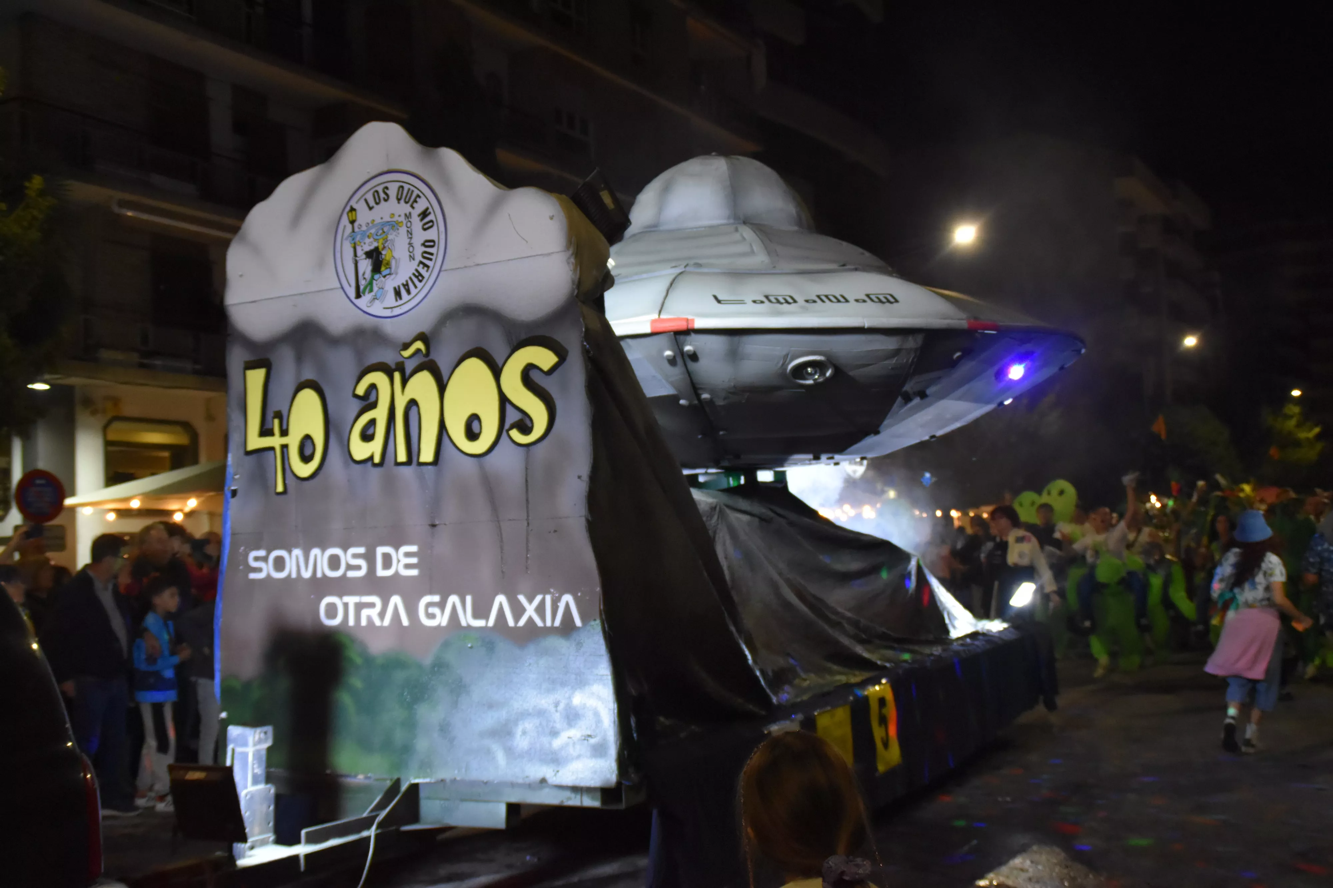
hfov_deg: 46.4
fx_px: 1555
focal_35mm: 42
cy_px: 444
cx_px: 666
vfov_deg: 31.9
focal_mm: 28
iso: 3200
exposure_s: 1/200
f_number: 4
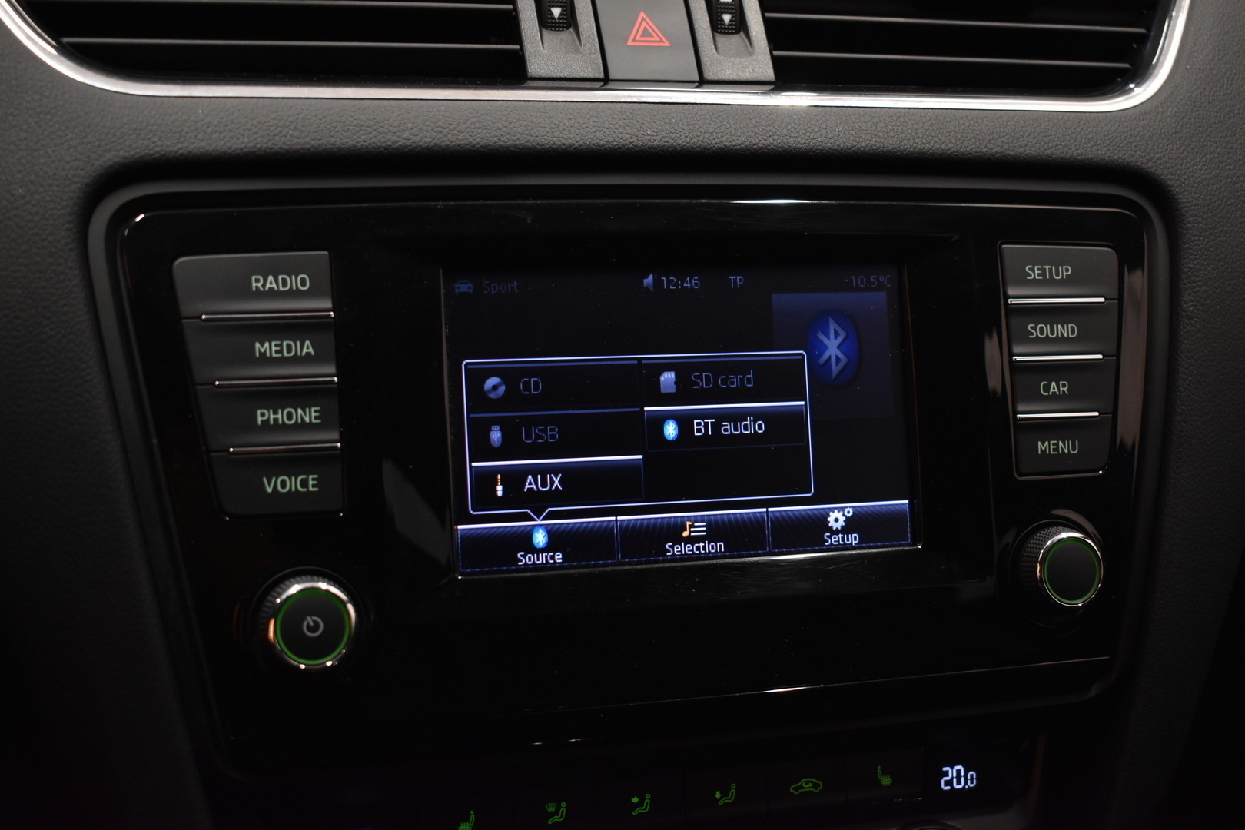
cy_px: 415
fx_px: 1815
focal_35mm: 52
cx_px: 622
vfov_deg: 25.8
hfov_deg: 37.9
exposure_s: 1/60
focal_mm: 35
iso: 1100
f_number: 4.5
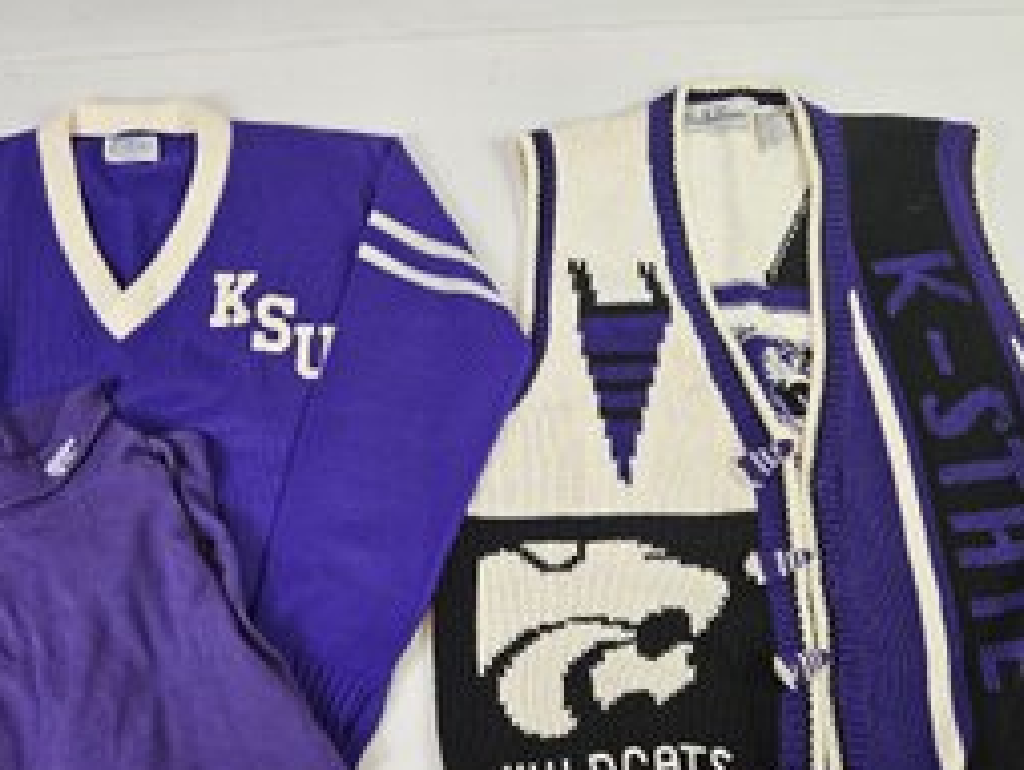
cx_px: 470
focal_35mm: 31
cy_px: 441
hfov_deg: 58.2
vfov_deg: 45.4
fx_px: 918
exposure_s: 1/120
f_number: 1.8
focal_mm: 5.4
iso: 125
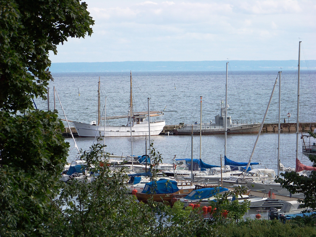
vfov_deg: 7.6
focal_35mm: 196
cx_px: 158
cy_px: 118
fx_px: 1789
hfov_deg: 10.1
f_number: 3.6
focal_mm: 31.6
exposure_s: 1/640
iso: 70
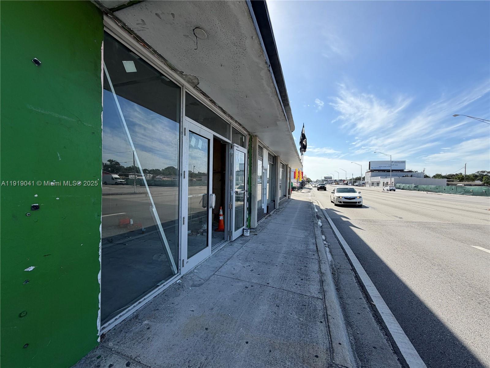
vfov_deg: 85.7
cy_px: 184
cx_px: 245
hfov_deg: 102.1
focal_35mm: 14
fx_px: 198
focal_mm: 2.22
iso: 25
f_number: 2.2
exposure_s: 1/770
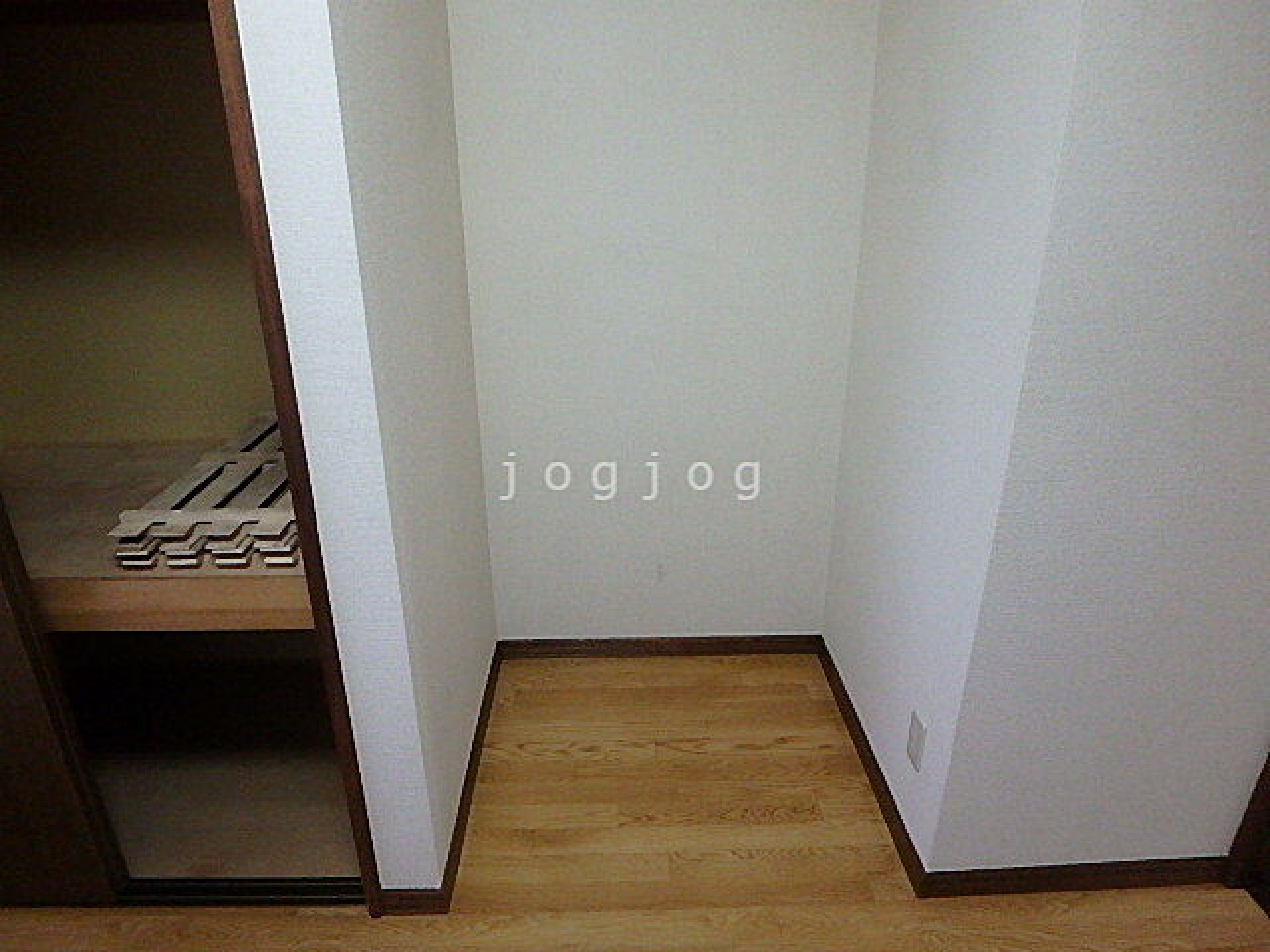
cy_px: 476
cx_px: 635
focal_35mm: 21
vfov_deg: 63.4
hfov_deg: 79.0
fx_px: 770
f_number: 3.5
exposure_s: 1/30
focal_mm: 3.7
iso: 800
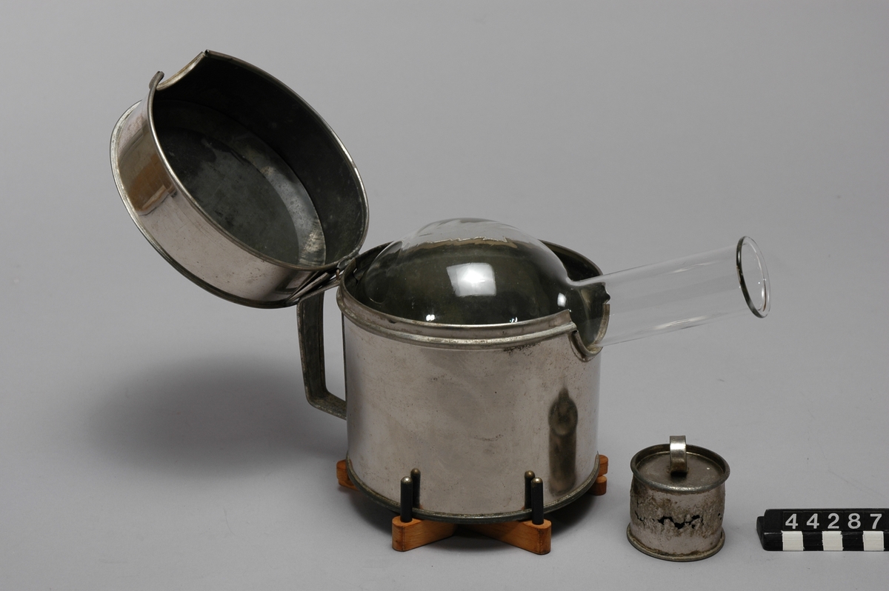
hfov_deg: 30.5
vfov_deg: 20.6
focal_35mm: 66
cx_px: 444
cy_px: 296
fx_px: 1628
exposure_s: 1/10
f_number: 8
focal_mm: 44
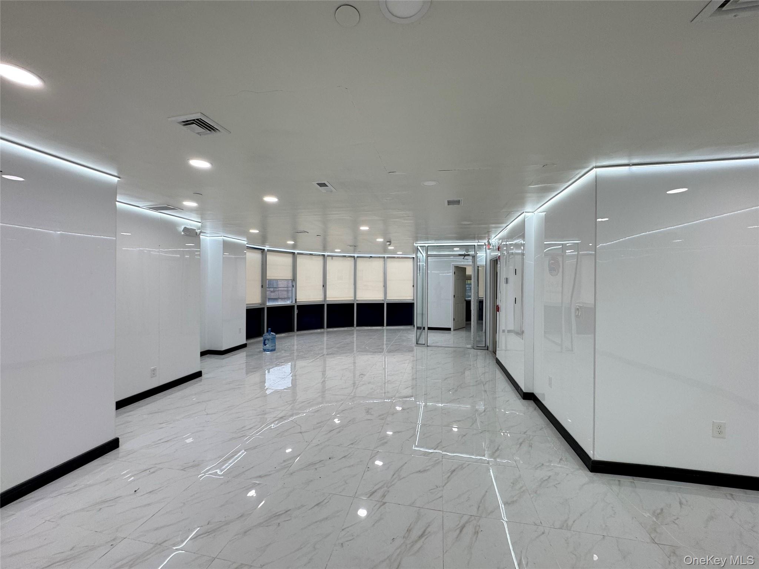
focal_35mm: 14
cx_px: 380
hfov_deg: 102.1
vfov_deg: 85.7
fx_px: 307
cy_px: 284
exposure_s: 1/120
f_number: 2.2
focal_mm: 2.22
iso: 100
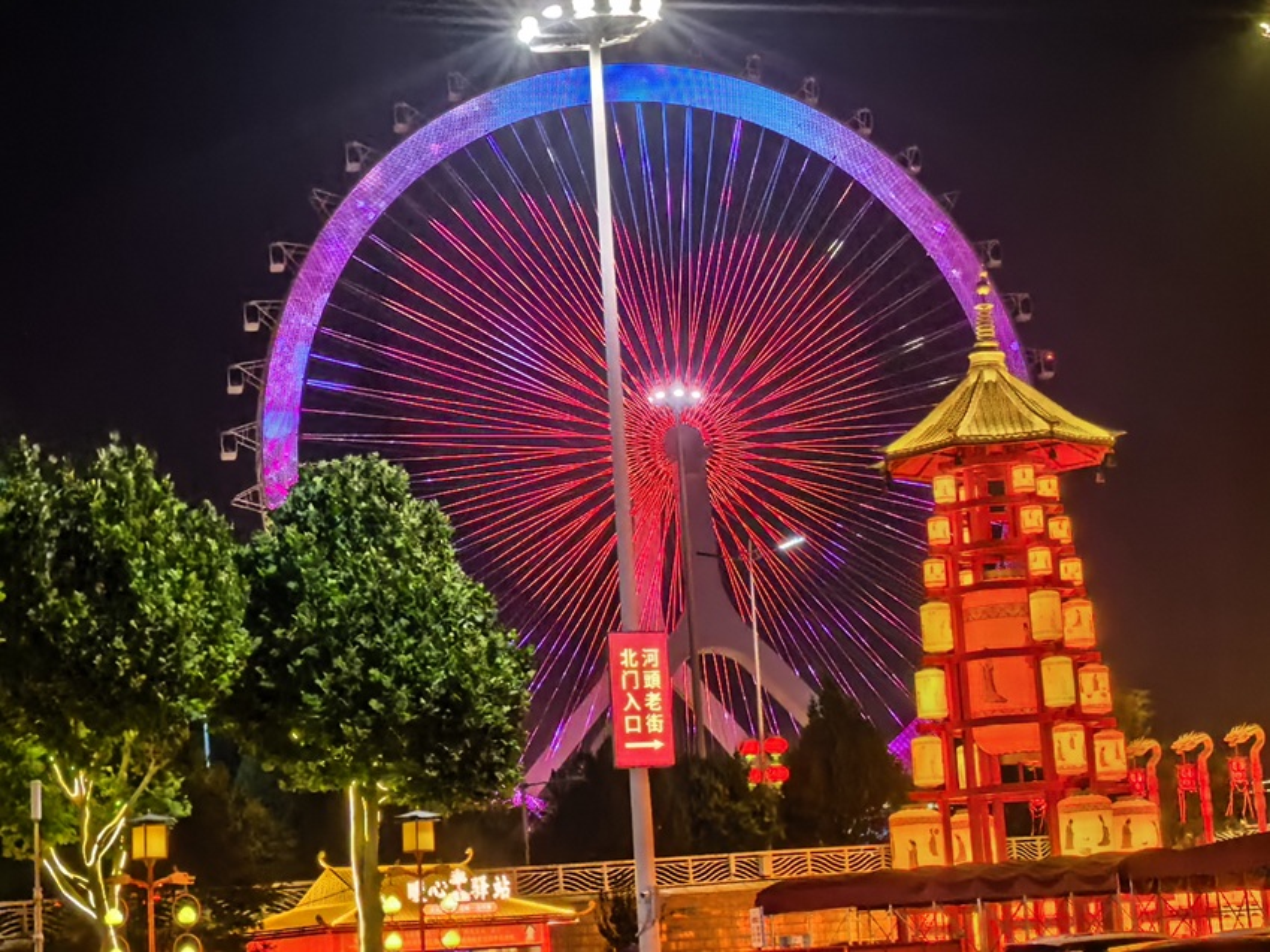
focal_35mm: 76
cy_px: 476
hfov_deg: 25.7
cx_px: 635
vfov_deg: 19.4
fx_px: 2788
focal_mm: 5.75
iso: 160
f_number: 2
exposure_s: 3
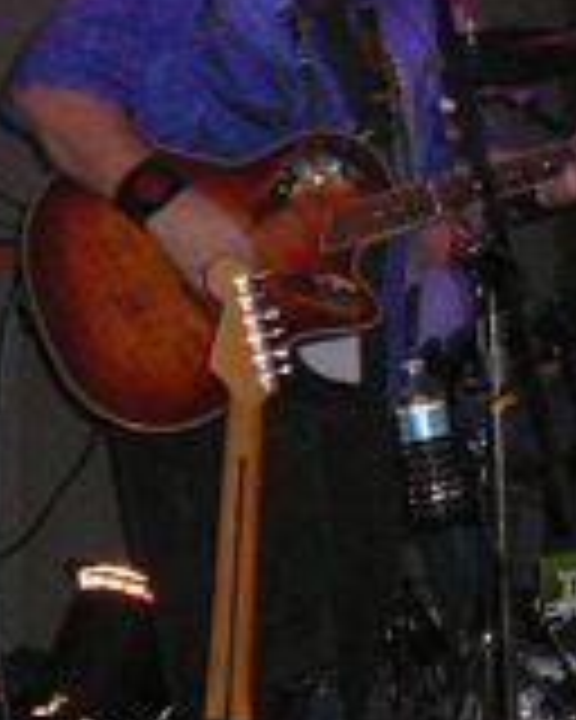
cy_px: 162
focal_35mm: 137
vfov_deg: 14.0
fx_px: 2919
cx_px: 554
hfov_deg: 11.2
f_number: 2.8
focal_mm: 5.2
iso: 400
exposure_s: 1/30
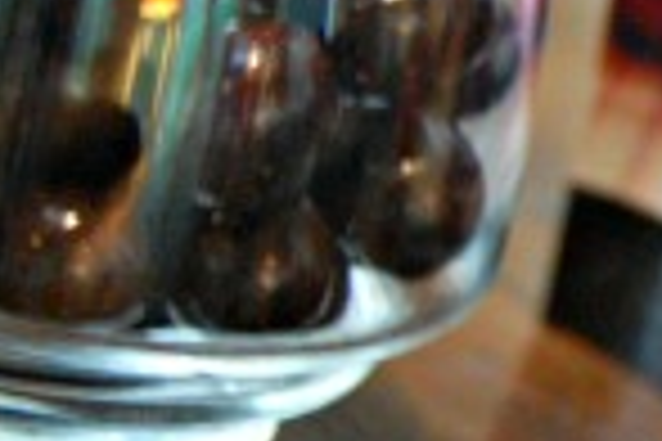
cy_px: 214
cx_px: 878
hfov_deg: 12.5
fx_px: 2924
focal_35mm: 159
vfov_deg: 8.6
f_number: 4
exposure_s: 1/6
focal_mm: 26
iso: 1600
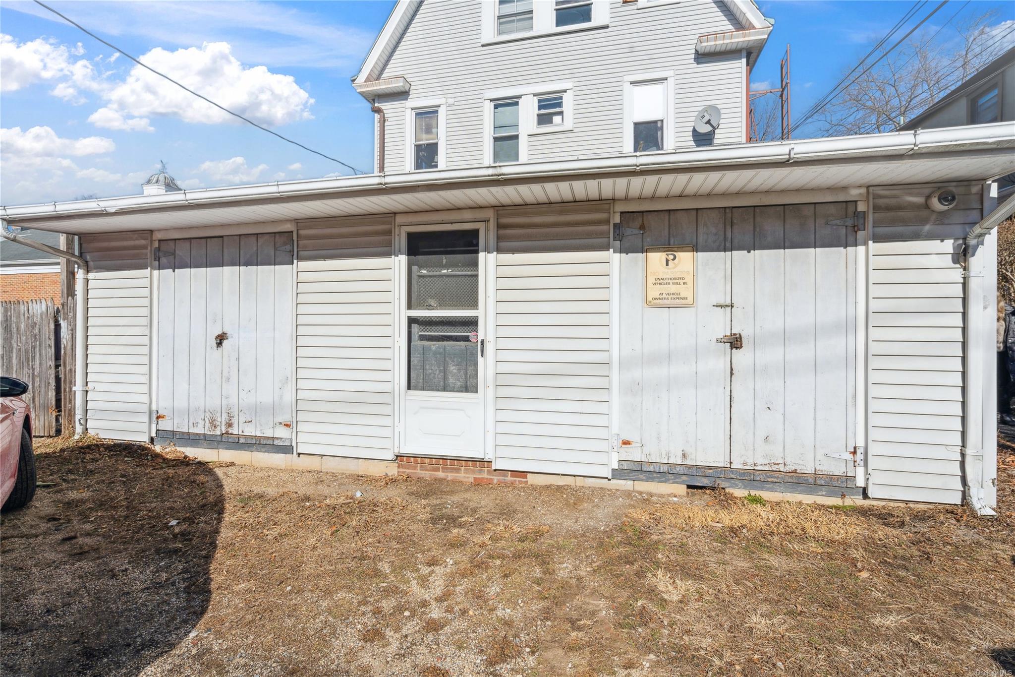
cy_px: 338
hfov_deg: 96.7
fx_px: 451
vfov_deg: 73.7
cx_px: 508
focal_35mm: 16
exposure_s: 1/200
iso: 100
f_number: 11
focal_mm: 16
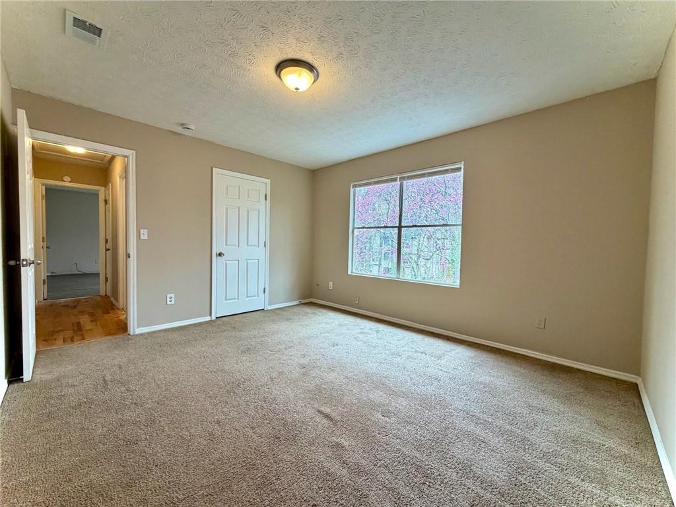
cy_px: 254
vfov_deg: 85.7
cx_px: 338
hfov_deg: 102.1
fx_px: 273
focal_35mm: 14
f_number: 2.2
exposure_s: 1/120
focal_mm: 2.22
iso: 250
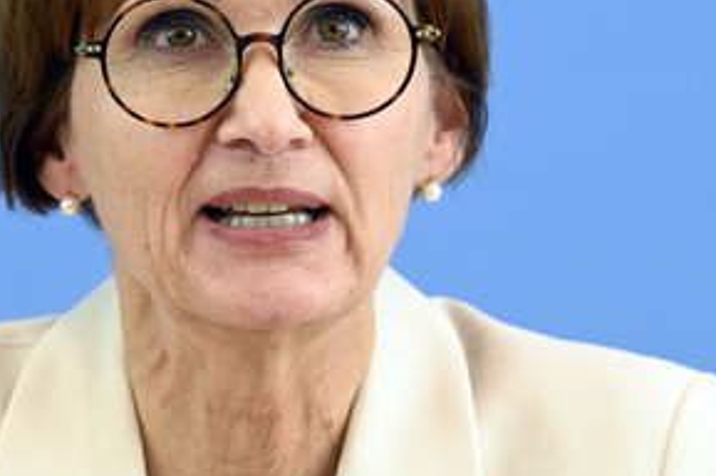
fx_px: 6198
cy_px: 126
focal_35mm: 312
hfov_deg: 6.6
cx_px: 294
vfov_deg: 4.4
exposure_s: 1/800
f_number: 6.3
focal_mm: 200
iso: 3200
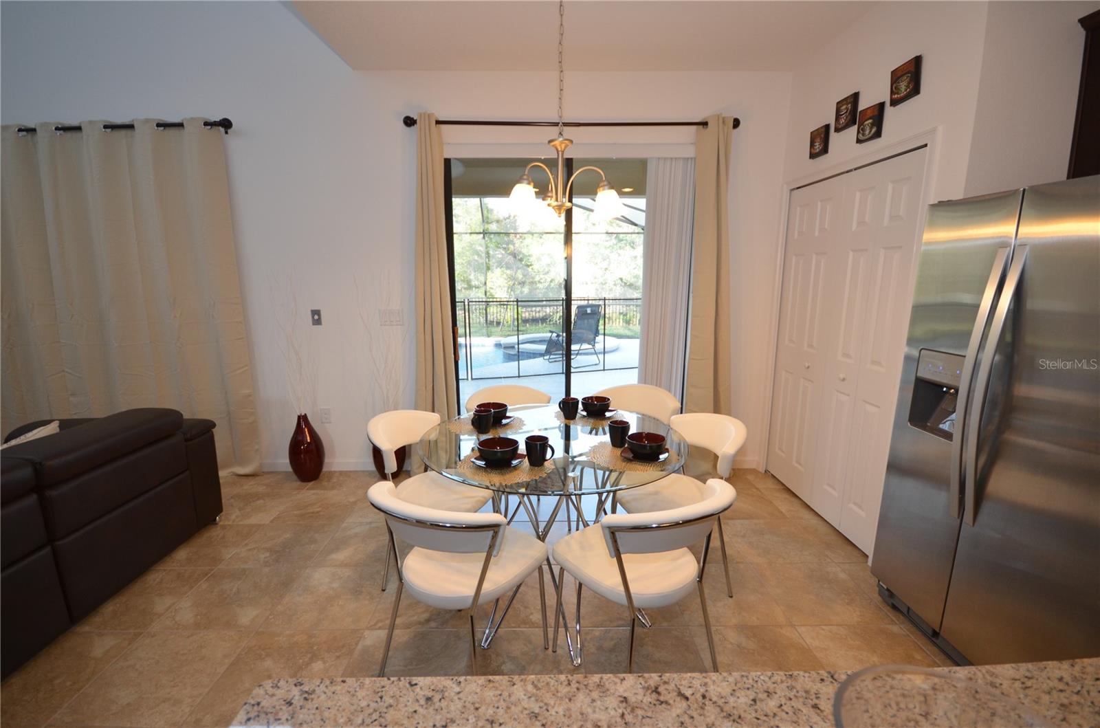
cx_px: 550
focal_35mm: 15
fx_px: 457
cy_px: 364
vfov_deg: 77.0
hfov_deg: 100.5
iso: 500
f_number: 4
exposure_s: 1/60
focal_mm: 10
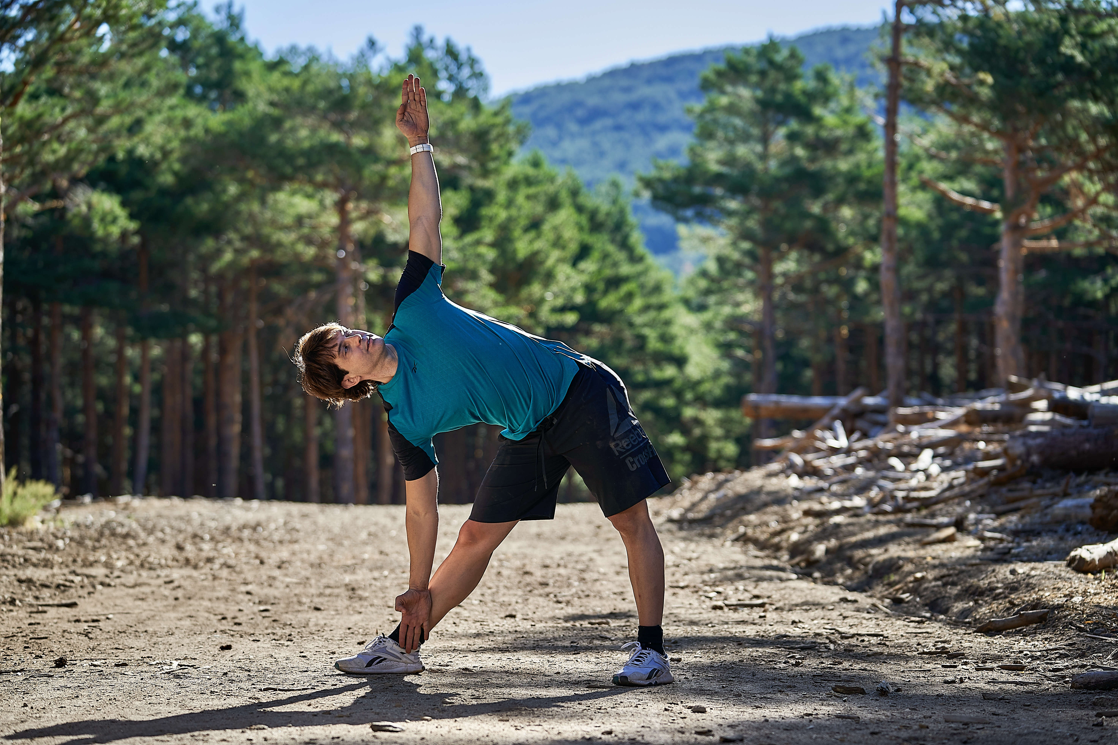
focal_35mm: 96
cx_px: 559
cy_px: 372
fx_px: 2981
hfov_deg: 21.2
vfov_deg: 14.3
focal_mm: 96
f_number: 3.2
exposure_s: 1/500
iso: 100
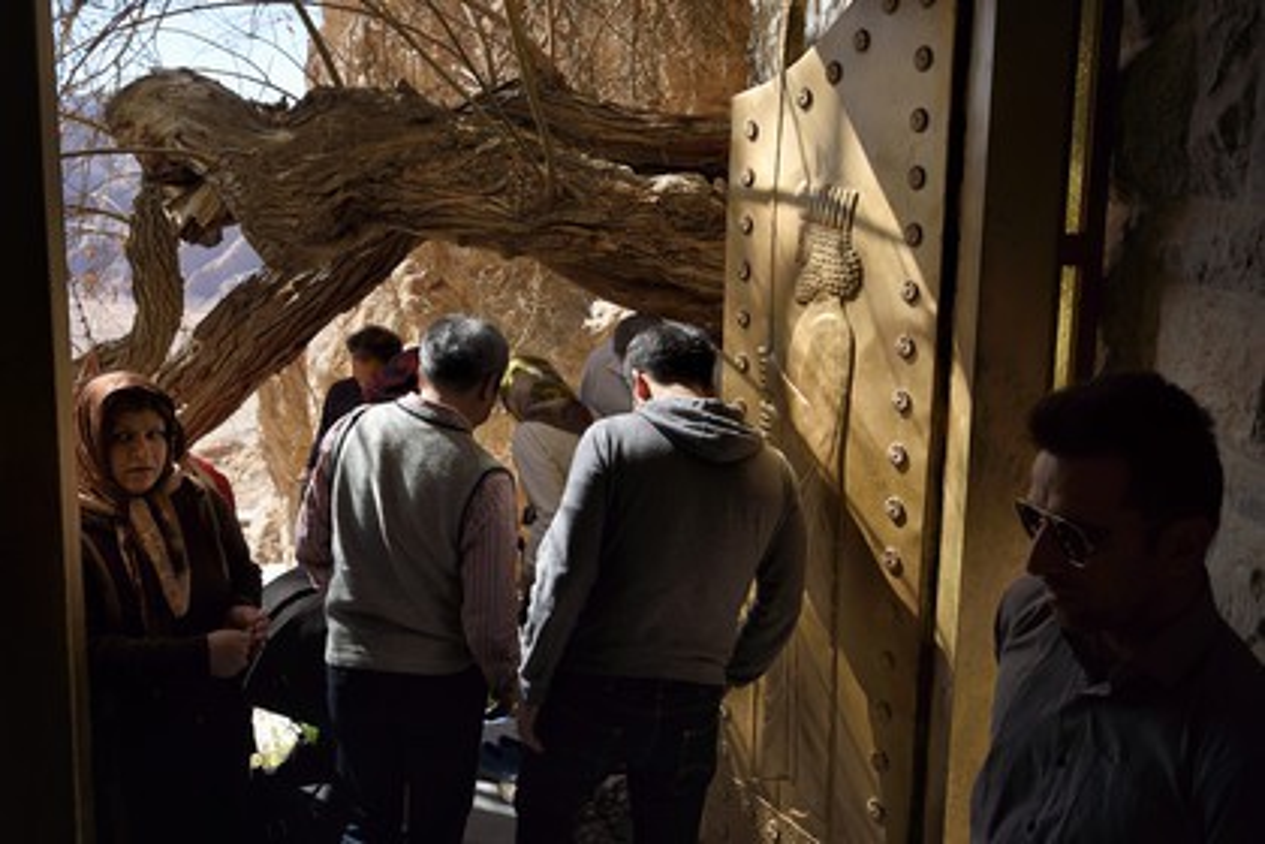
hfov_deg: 50.7
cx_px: 632
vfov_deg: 35.1
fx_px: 1335
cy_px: 422
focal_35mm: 38
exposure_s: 1/160
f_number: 7.1
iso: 100
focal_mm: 38
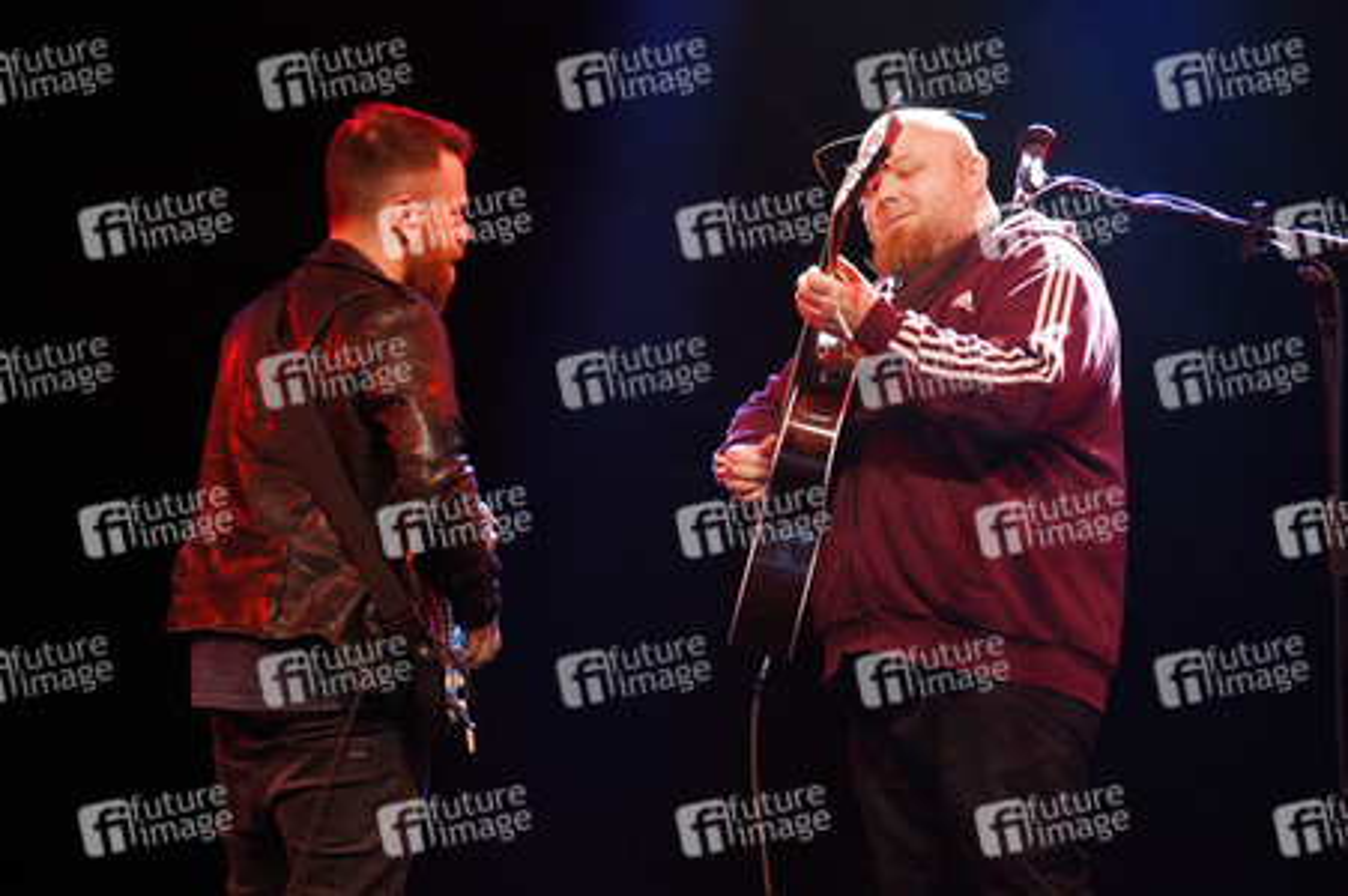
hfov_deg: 19.5
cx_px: 674
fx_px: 3929
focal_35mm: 105
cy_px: 448
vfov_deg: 13.0
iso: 250
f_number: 4.5
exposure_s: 1/80
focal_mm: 105
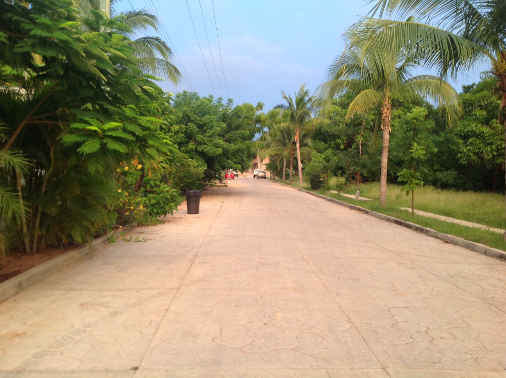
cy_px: 189
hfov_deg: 52.7
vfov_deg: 40.6
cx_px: 253
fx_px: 511
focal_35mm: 35
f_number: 2.4
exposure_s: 1/15
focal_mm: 4.28
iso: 125
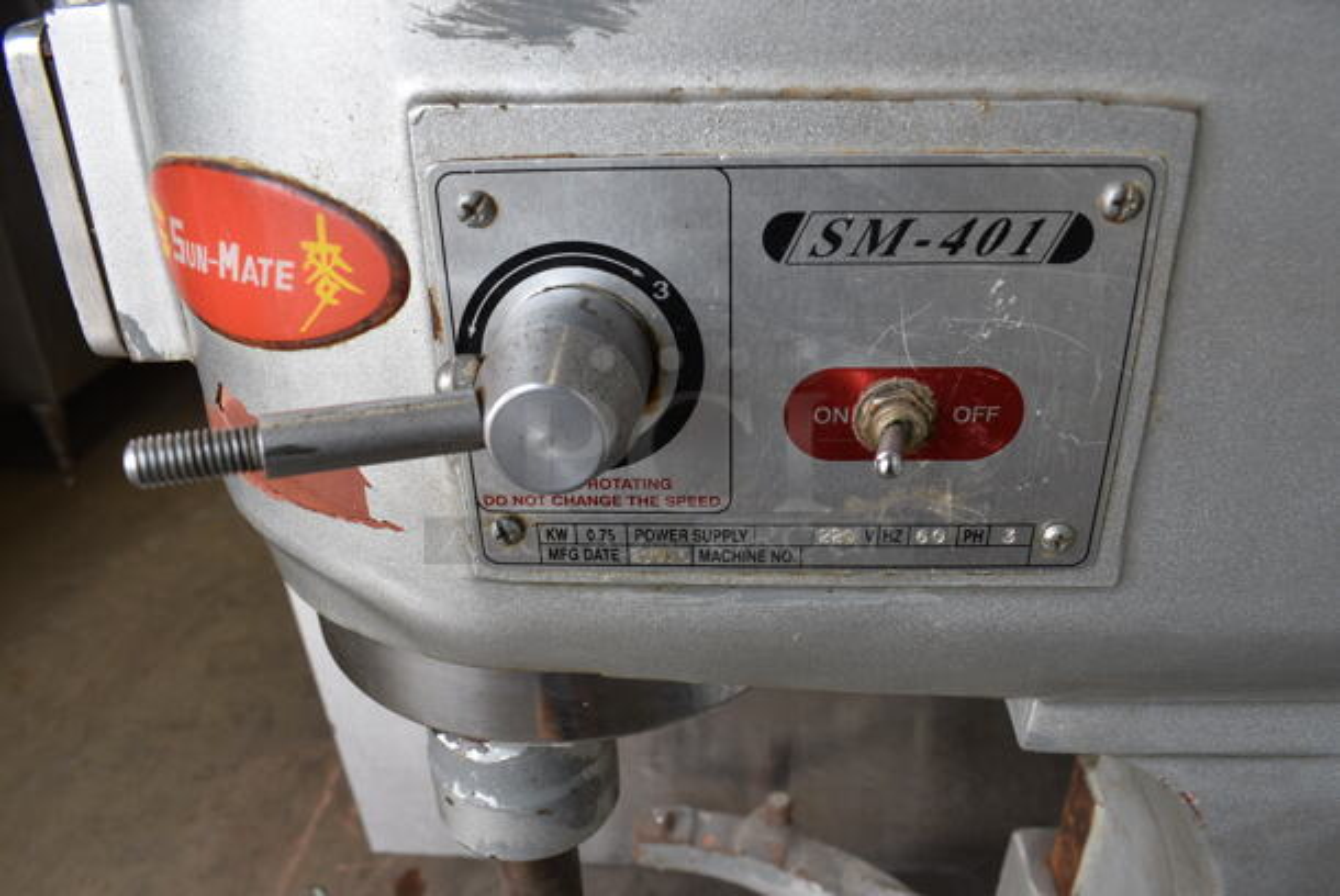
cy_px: 448
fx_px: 1006
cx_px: 670
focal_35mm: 27
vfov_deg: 48.0
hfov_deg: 67.3
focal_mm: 18
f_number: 8
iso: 400
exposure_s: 1/60
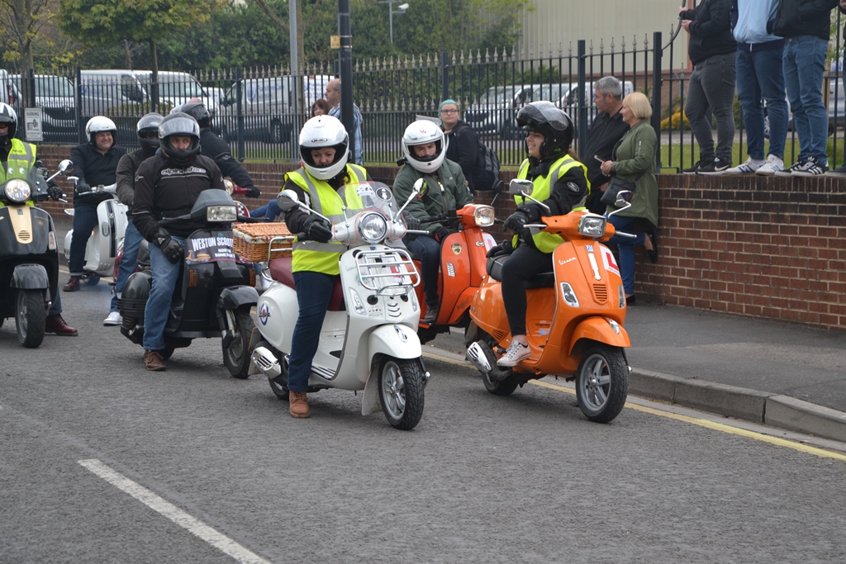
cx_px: 423
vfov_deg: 14.7
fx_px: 2186
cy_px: 282
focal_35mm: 93
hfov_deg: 21.9
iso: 250
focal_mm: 62
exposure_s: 1/125
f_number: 5.6
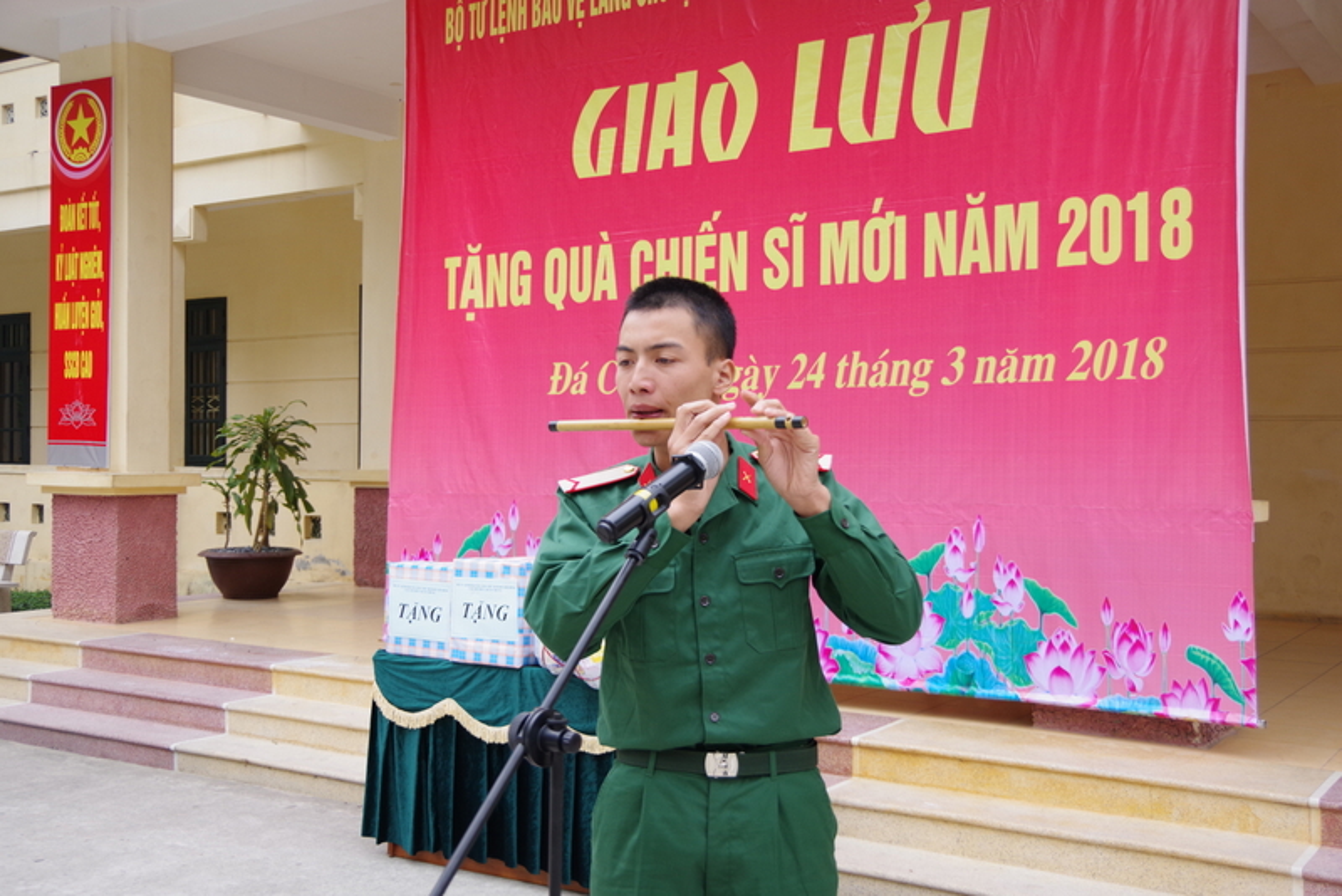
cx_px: 671
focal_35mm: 42
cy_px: 448
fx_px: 1566
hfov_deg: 46.4
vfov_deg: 31.9
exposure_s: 1/250
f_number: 4
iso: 400
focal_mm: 28
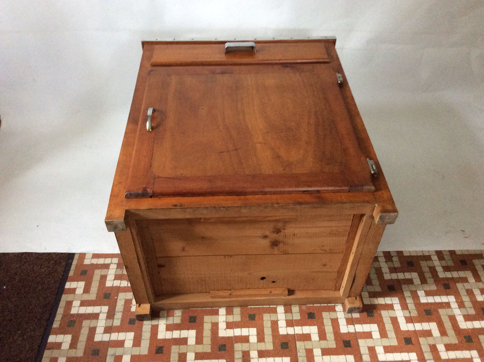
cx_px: 242
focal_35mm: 32
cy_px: 181
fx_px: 447
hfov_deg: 56.9
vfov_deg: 44.1
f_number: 2.4
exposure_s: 1/25
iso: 200
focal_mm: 3.3
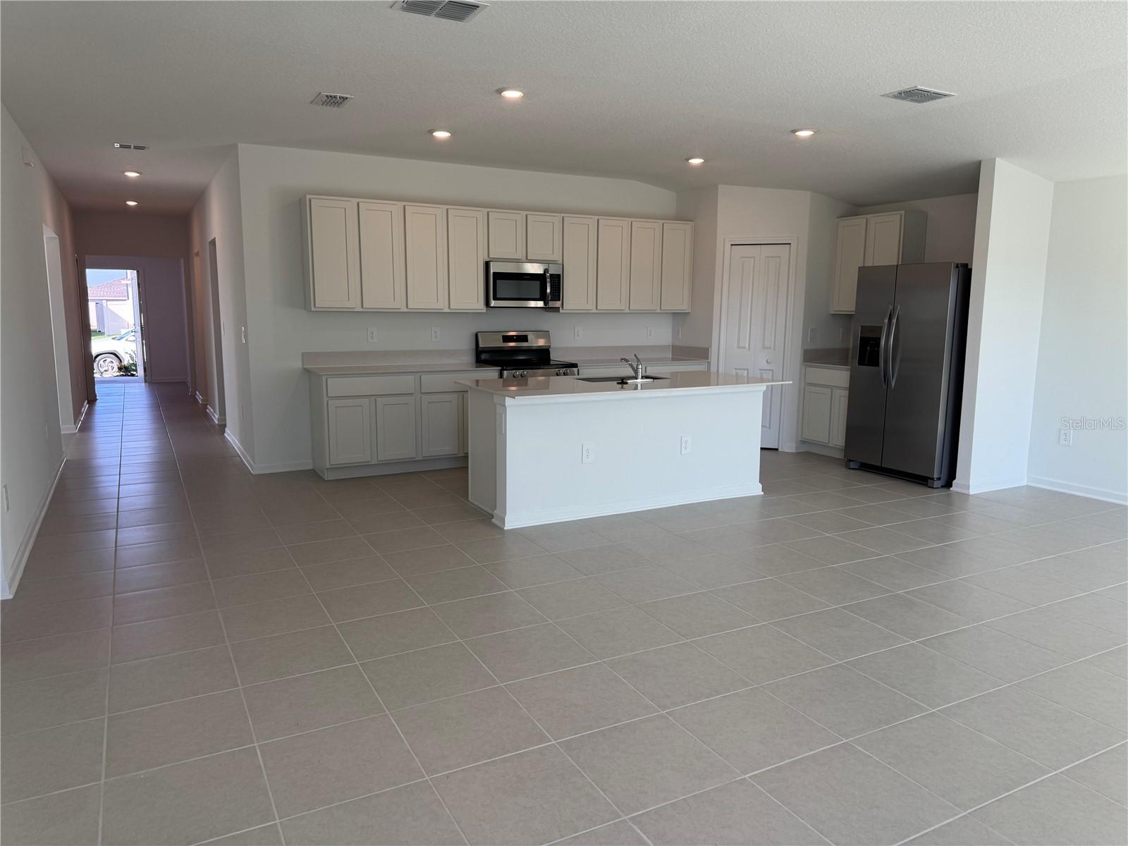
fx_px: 782
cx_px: 564
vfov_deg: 56.8
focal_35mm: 24
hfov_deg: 71.6
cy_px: 423
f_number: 1.78
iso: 80
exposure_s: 1/379
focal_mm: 6.76
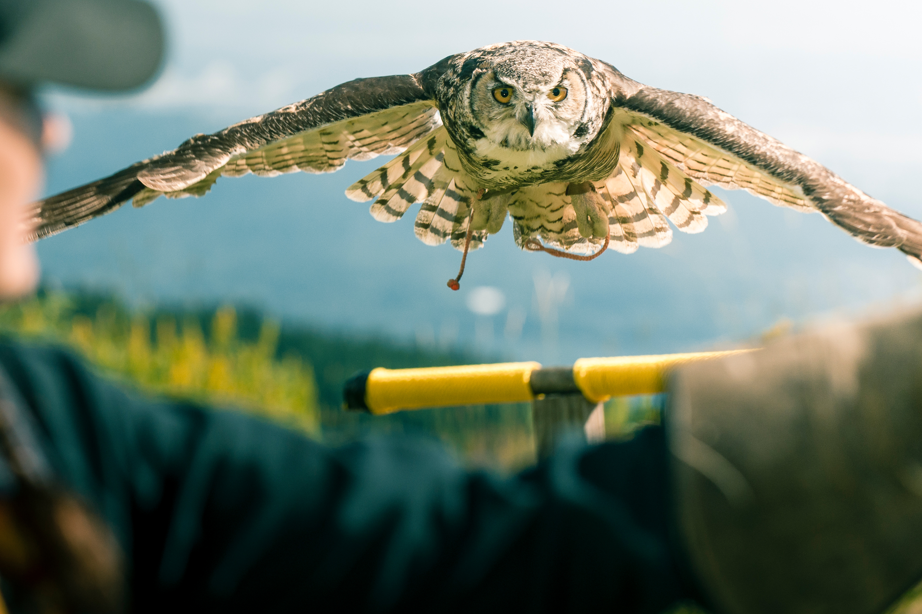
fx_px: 5915
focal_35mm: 231
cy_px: 113
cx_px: 246
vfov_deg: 5.9
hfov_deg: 8.9
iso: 320
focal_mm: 135
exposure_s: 1/1600
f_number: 5
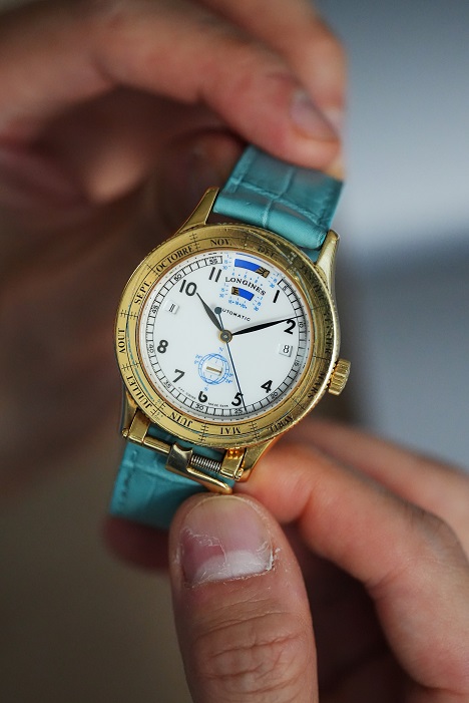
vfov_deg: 19.4
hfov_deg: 13.1
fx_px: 2050
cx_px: 234
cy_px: 352
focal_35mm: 105
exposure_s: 1/250
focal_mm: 105
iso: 8000
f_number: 2.8
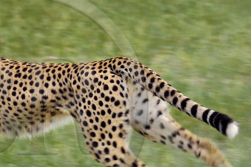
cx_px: 24
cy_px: 107
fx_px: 2649
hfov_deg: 5.4
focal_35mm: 380
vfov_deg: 3.6
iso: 400
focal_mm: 200
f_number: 8
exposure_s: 1/400
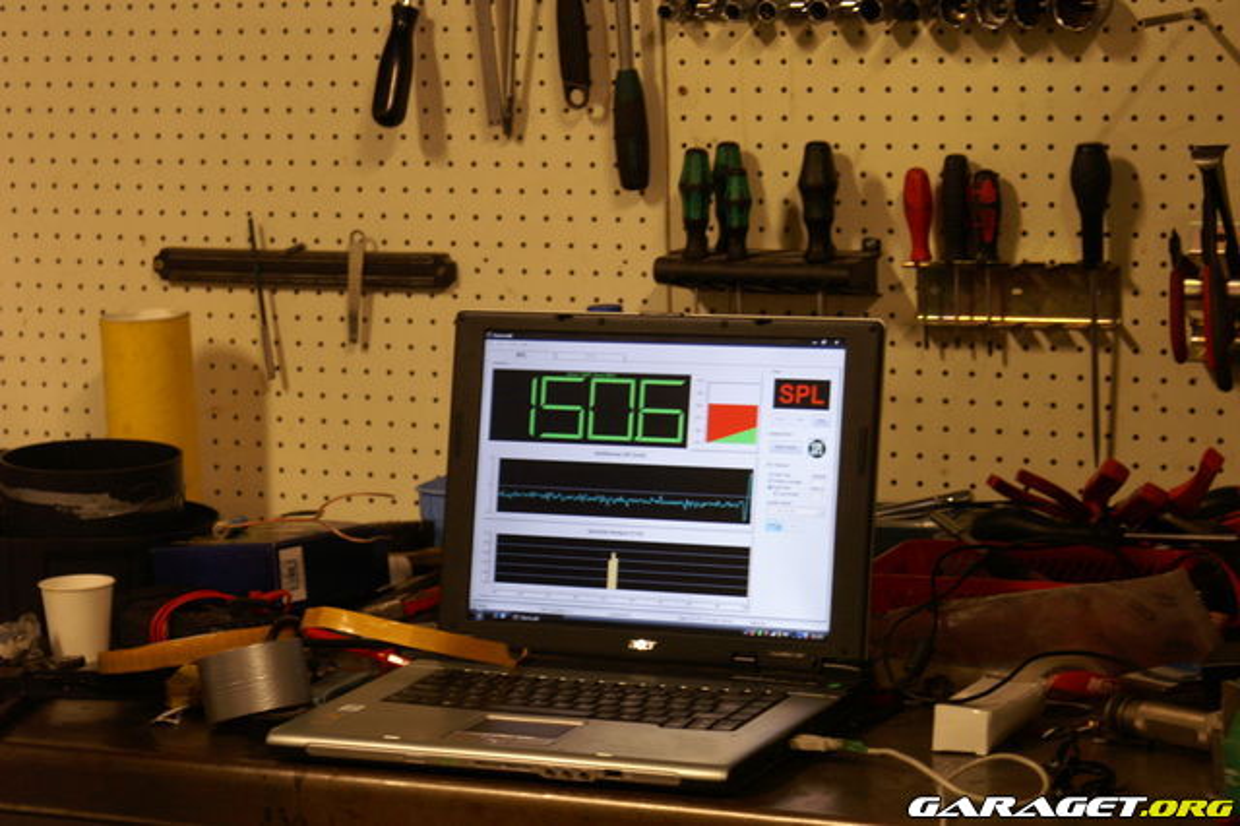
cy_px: 413
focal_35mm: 105
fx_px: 3615
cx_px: 620
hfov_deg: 19.5
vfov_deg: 13.0
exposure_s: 1/25
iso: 800
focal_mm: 70
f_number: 5.6
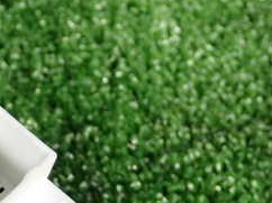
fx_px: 973
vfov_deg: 11.8
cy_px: 211
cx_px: -4
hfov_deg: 15.6
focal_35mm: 124
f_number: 3.2
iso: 200
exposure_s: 1/60
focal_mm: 9.01
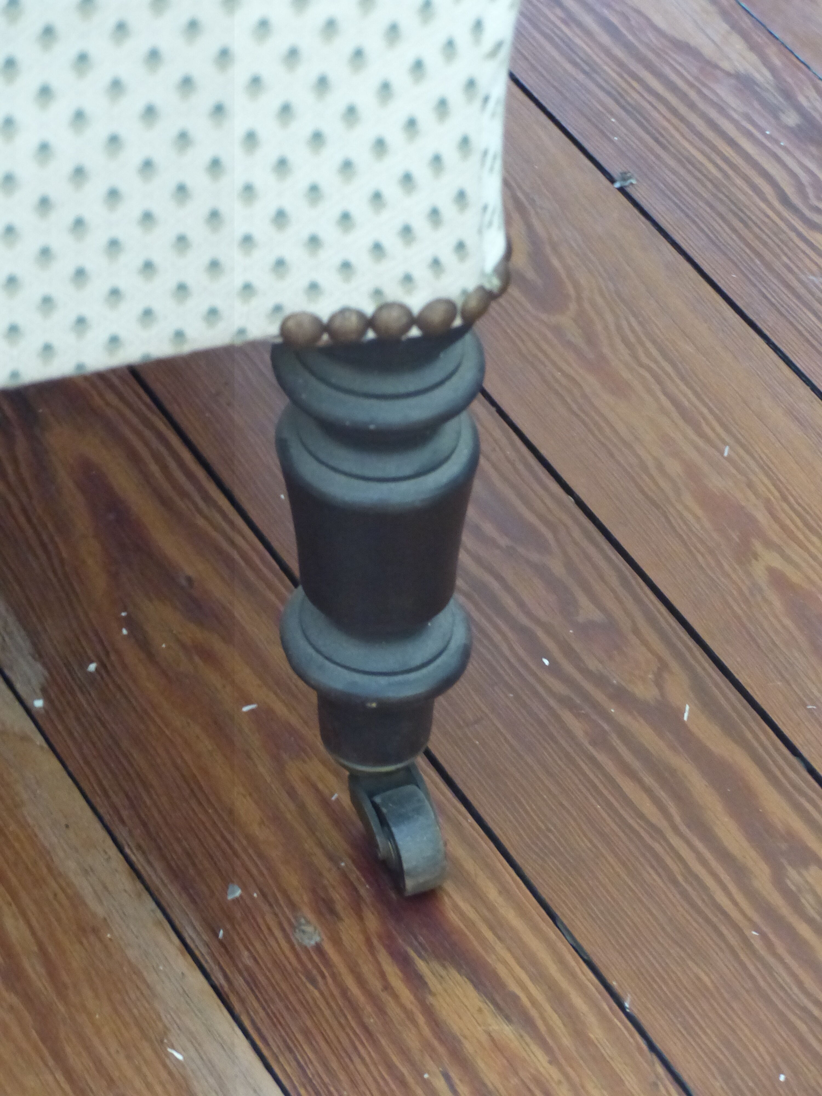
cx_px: 411
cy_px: 548
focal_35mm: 114
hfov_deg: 13.0
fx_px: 3609
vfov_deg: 17.3
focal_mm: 20.5
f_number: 2.8
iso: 800
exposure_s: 1/10
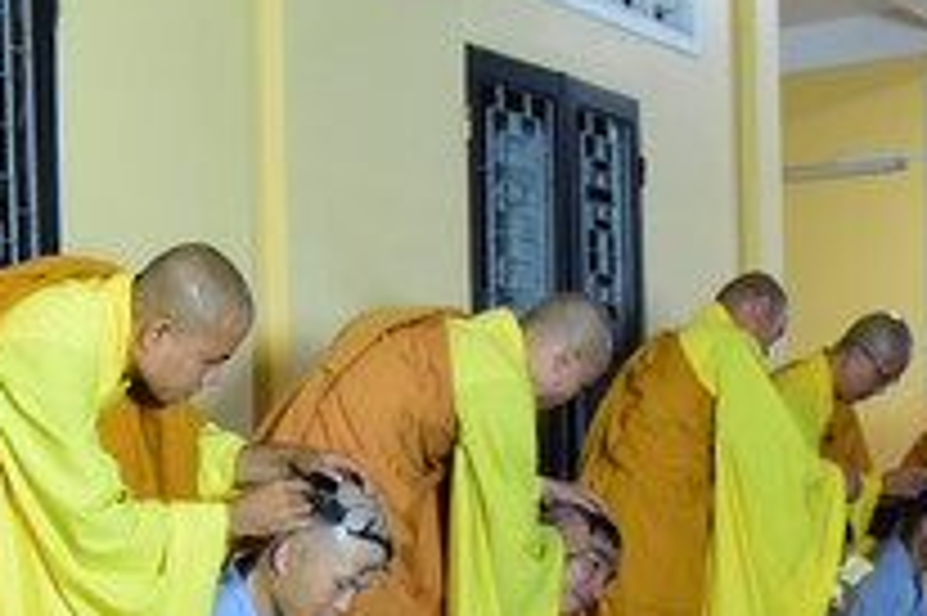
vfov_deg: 13.7
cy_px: 634
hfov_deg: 20.1
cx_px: -40
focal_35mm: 98
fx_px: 2521
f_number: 5
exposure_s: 1/60
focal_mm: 31
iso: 5000
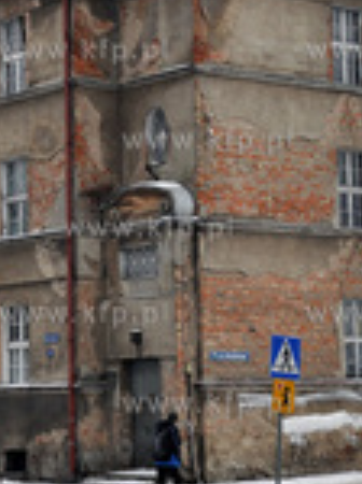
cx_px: 103
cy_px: 136
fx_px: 1720
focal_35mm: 123
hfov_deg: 12.0
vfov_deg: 16.0
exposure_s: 1/160
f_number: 6.3
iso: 200
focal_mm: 32
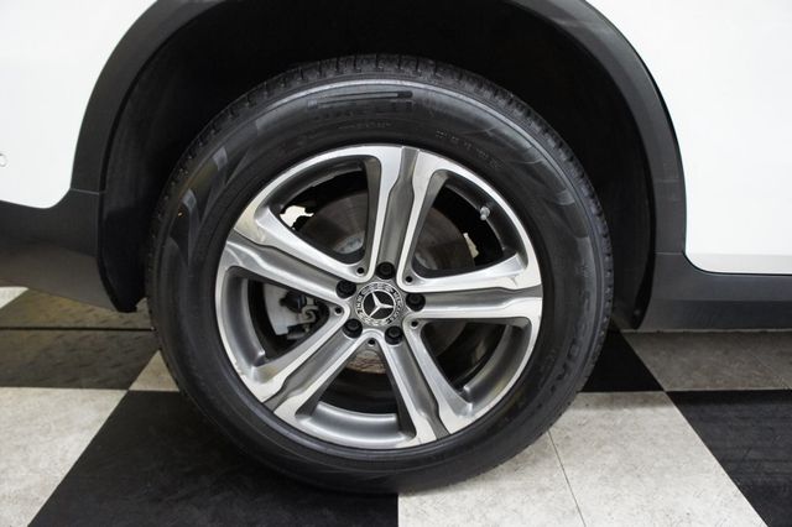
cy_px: 264
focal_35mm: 27
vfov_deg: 47.9
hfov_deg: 67.4
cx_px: 396
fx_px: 594
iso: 1600
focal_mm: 18
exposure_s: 1/80
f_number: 3.5
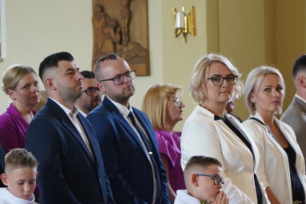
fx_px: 1981
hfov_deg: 8.8
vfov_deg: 5.9
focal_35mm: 233
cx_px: 170
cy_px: 203
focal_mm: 105
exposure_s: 1/160
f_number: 4
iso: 1250
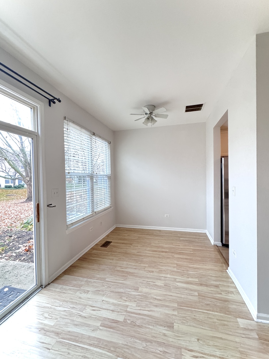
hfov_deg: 85.7
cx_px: 134
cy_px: 180
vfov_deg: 102.1
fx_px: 145
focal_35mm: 14
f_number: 2.2
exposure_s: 1/60
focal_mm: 2.22
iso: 500
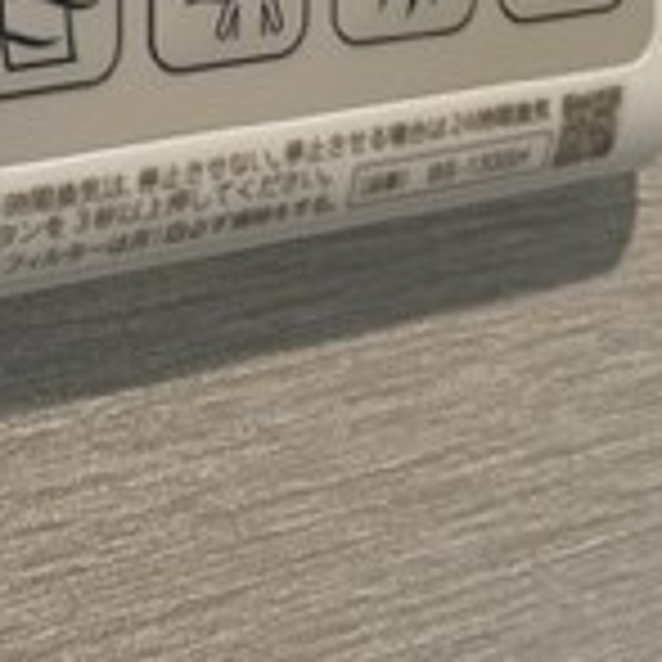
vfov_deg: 16.1
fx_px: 2164
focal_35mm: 100
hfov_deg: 17.3
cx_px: 135
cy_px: -302
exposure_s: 1/60
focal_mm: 4.2
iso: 100
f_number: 1.6
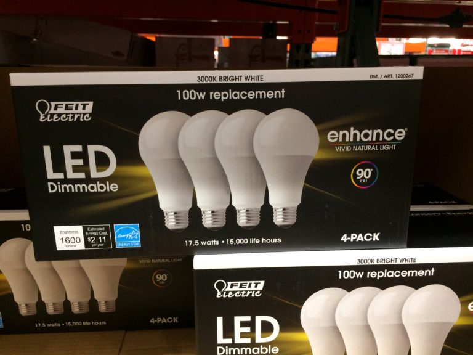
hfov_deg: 61.7
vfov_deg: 48.2
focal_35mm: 29
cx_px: 236
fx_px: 396
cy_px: 178
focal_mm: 4.15
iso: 200
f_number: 2.2
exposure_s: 1/30
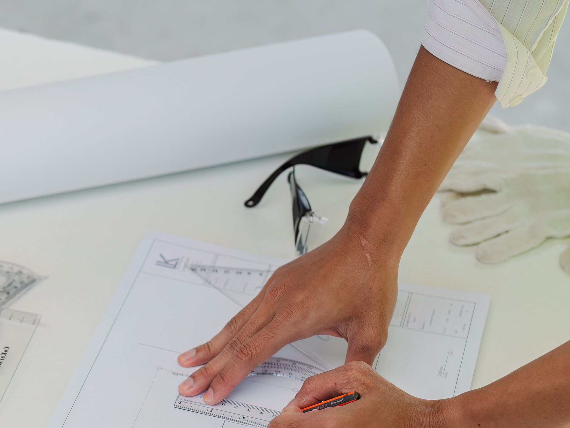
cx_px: 54
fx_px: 1762
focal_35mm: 107
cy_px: 298
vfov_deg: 13.8
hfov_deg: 18.1
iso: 100
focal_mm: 35
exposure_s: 1/1000
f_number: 2
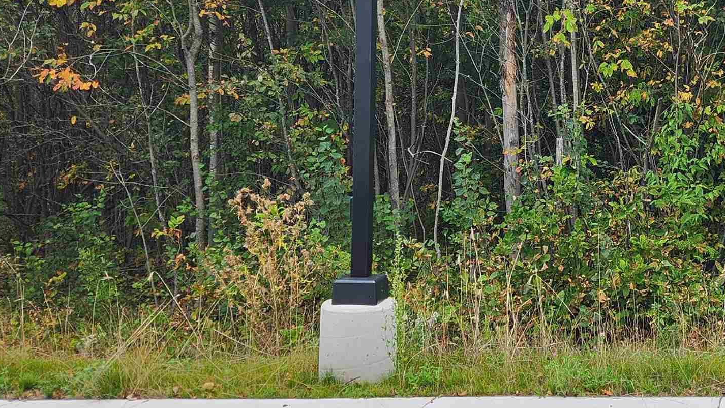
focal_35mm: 54
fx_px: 1038
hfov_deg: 36.3
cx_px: 646
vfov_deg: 22.0
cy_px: 87
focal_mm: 5.4
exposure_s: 1/186
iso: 20
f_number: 1.8
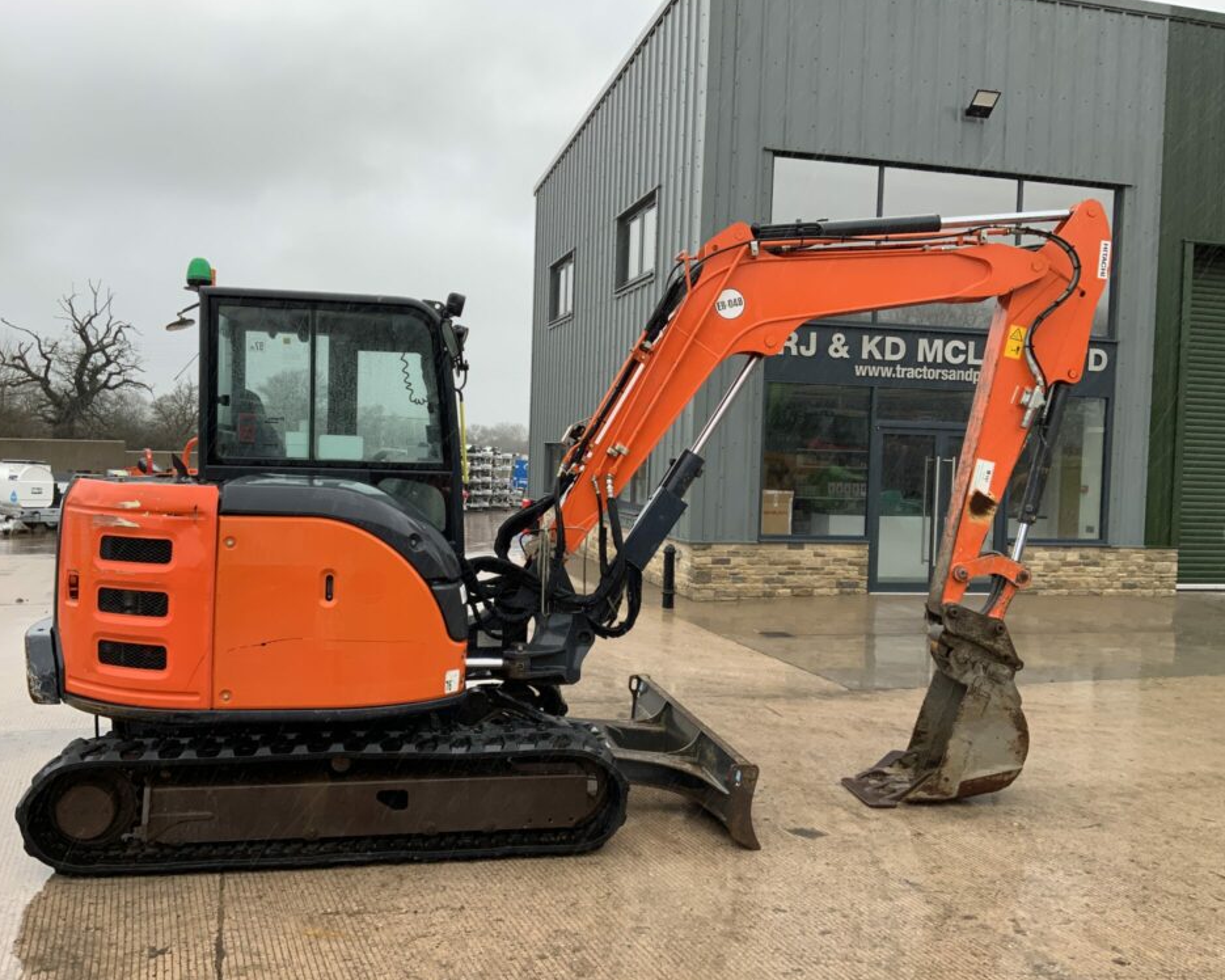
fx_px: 1124
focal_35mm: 31
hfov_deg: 57.2
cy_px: 487
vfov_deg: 47.1
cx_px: 596
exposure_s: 1/124
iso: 16
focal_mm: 3
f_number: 1.8
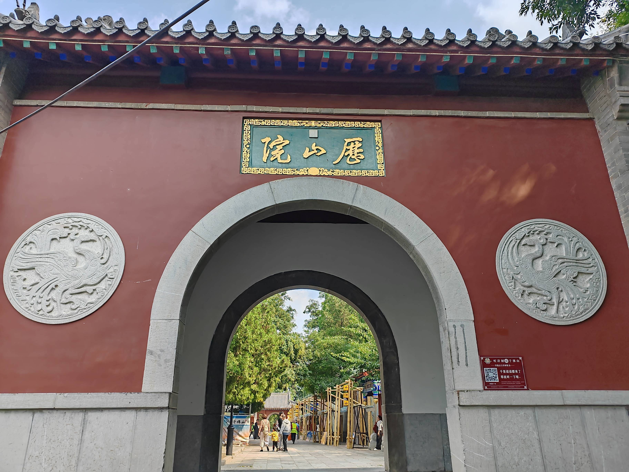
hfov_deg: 65.3
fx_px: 491
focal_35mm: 27
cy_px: 236
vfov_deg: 51.4
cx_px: 314
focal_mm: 6.14
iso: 50
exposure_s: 1/360
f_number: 1.8
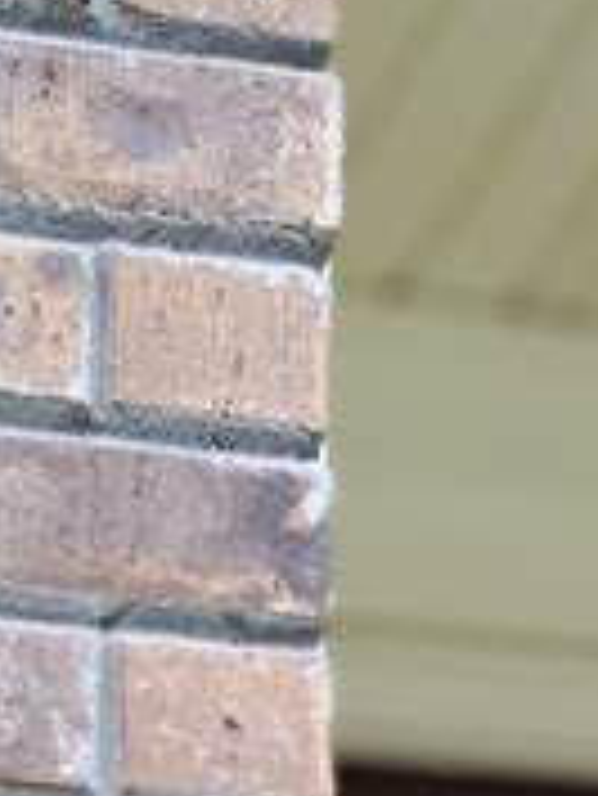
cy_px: 1839
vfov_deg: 12.4
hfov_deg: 11.4
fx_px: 2991
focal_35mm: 130
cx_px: 382
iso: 50
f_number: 1.8
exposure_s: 1/60
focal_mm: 5.23
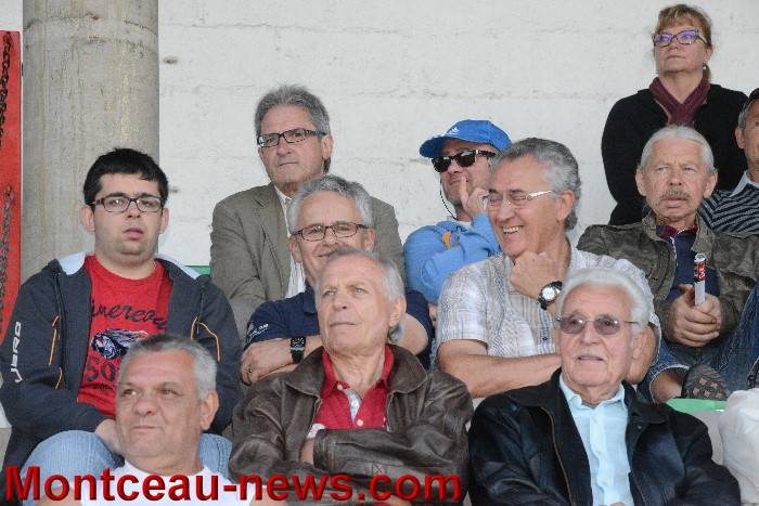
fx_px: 3796
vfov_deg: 7.6
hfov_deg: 11.4
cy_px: 253
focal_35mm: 180
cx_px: 380
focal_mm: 180
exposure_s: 1/250
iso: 6400
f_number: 14
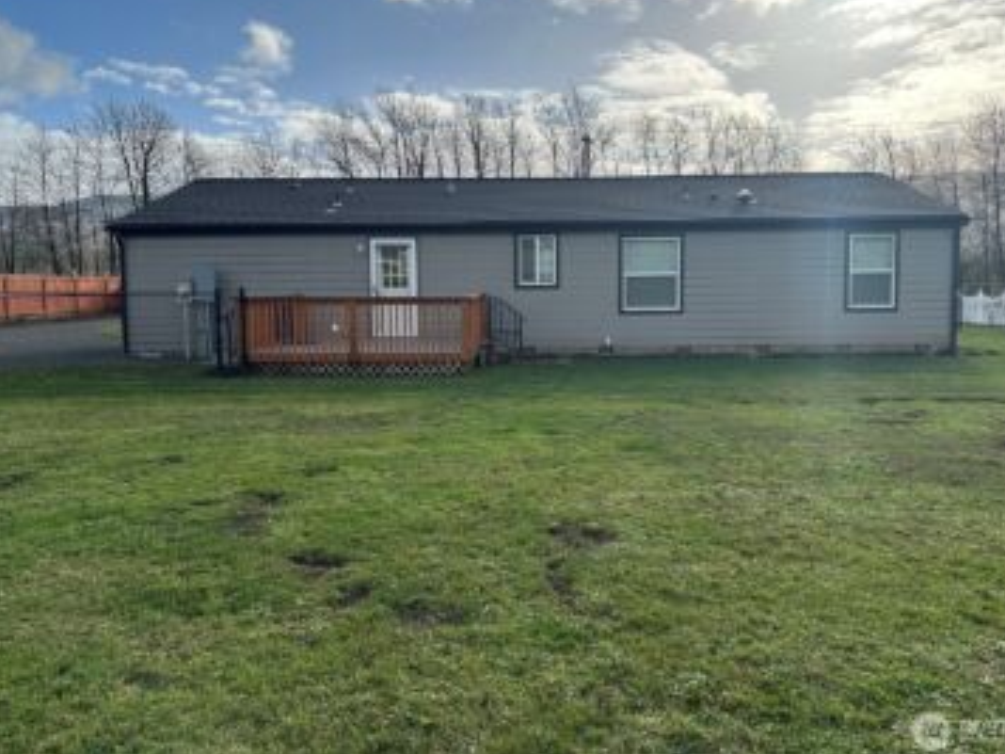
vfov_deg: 51.3
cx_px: 531
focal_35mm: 27
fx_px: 784
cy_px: 336
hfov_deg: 65.3
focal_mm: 6.86
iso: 80
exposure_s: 1/5525
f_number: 1.78
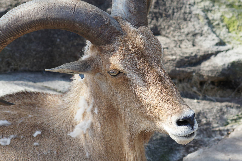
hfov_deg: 10.2
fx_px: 1360
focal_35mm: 202
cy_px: 80
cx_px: 121
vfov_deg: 6.8
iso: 250
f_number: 5.6
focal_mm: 135
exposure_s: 1/200
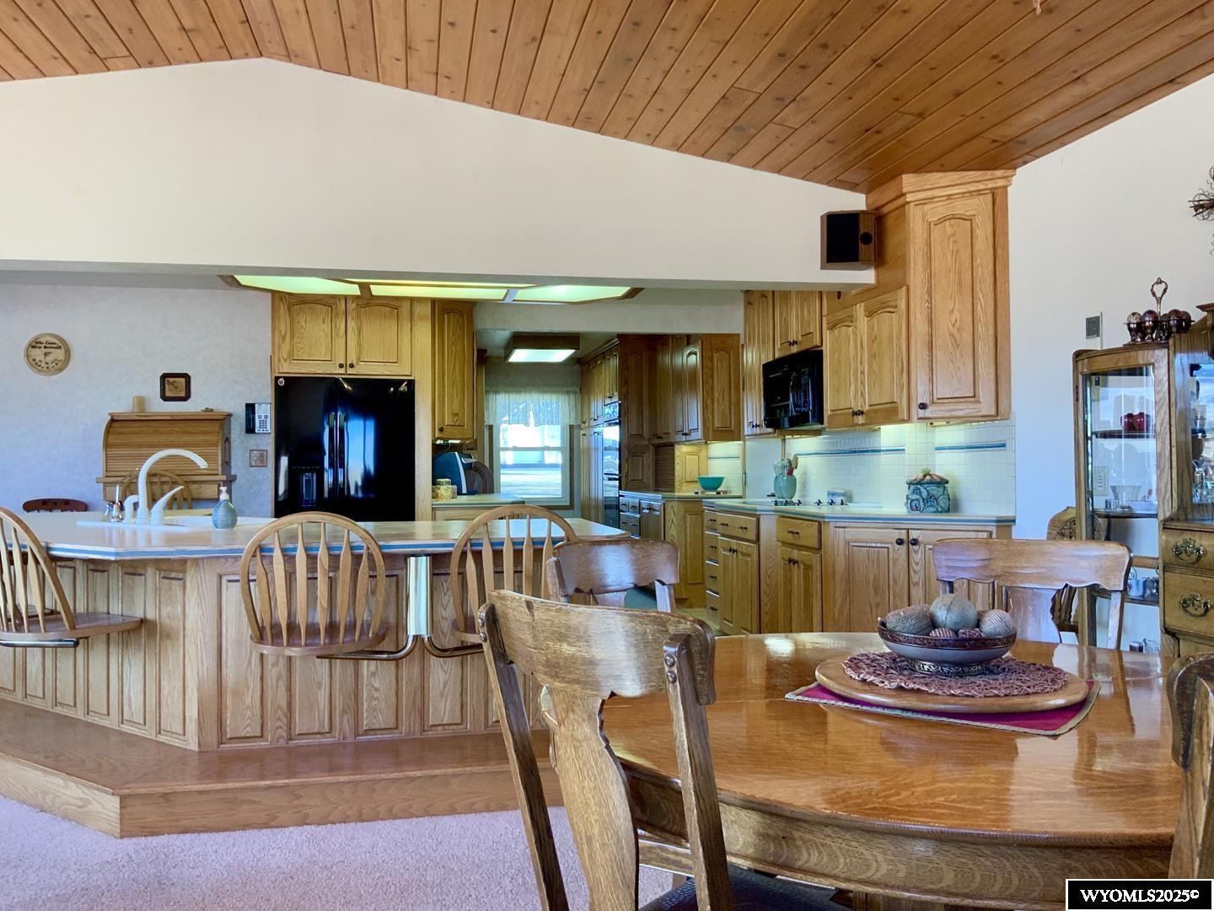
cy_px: 456
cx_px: 607
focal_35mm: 29
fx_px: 1017
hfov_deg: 61.7
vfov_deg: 48.2
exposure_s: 1/60
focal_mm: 3
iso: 40
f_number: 1.8
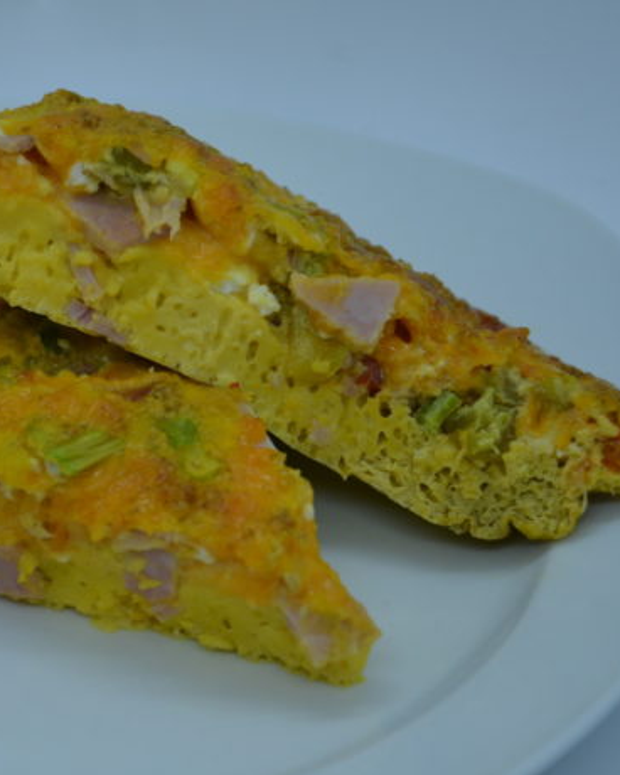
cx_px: 138
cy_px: 388
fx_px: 3532
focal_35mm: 154
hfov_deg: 10.0
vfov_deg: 12.5
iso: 450
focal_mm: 70
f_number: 5.3
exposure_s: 1/250
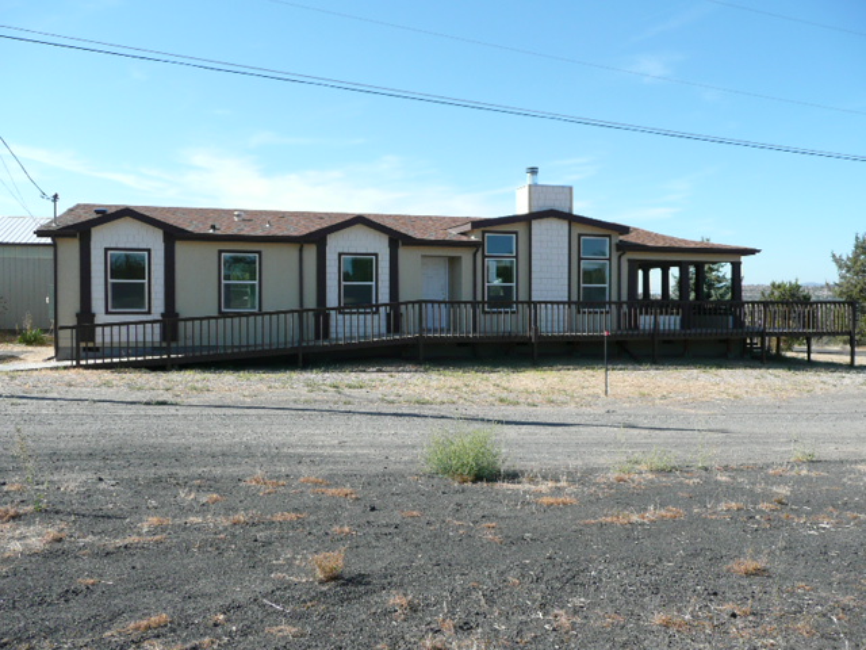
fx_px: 751
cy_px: 325
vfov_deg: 46.8
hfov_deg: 60.0
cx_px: 433
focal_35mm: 30
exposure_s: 1/500
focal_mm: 4.6
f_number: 3.3
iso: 100
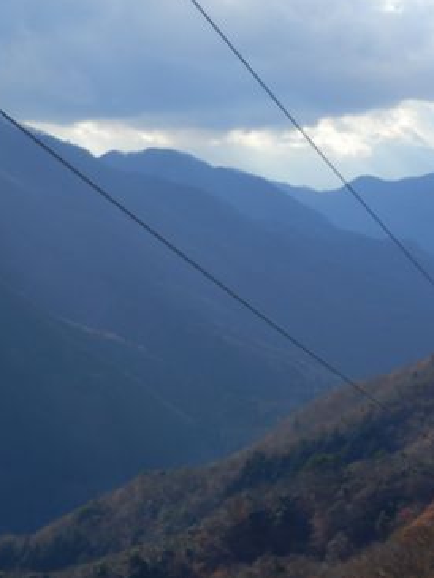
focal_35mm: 138
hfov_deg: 10.5
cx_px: 543
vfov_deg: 14.3
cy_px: 317
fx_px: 2306
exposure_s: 1/500
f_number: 4.6
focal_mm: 11.1
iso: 80
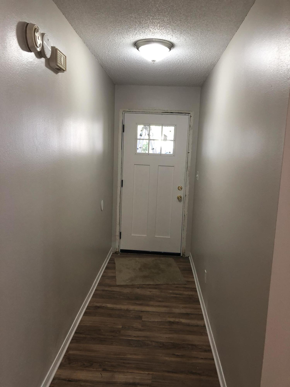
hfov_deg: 49.7
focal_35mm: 28
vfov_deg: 63.4
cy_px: 194
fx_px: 313
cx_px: 145
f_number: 1.8
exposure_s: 1/30
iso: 40
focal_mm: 3.99
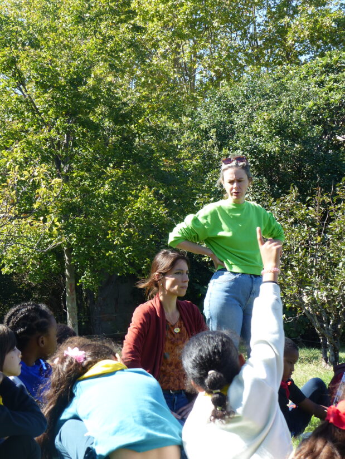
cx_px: 172
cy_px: 230
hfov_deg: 17.8
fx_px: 1103
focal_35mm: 83
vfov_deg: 23.6
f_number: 4
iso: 100
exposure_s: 1/250
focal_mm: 15
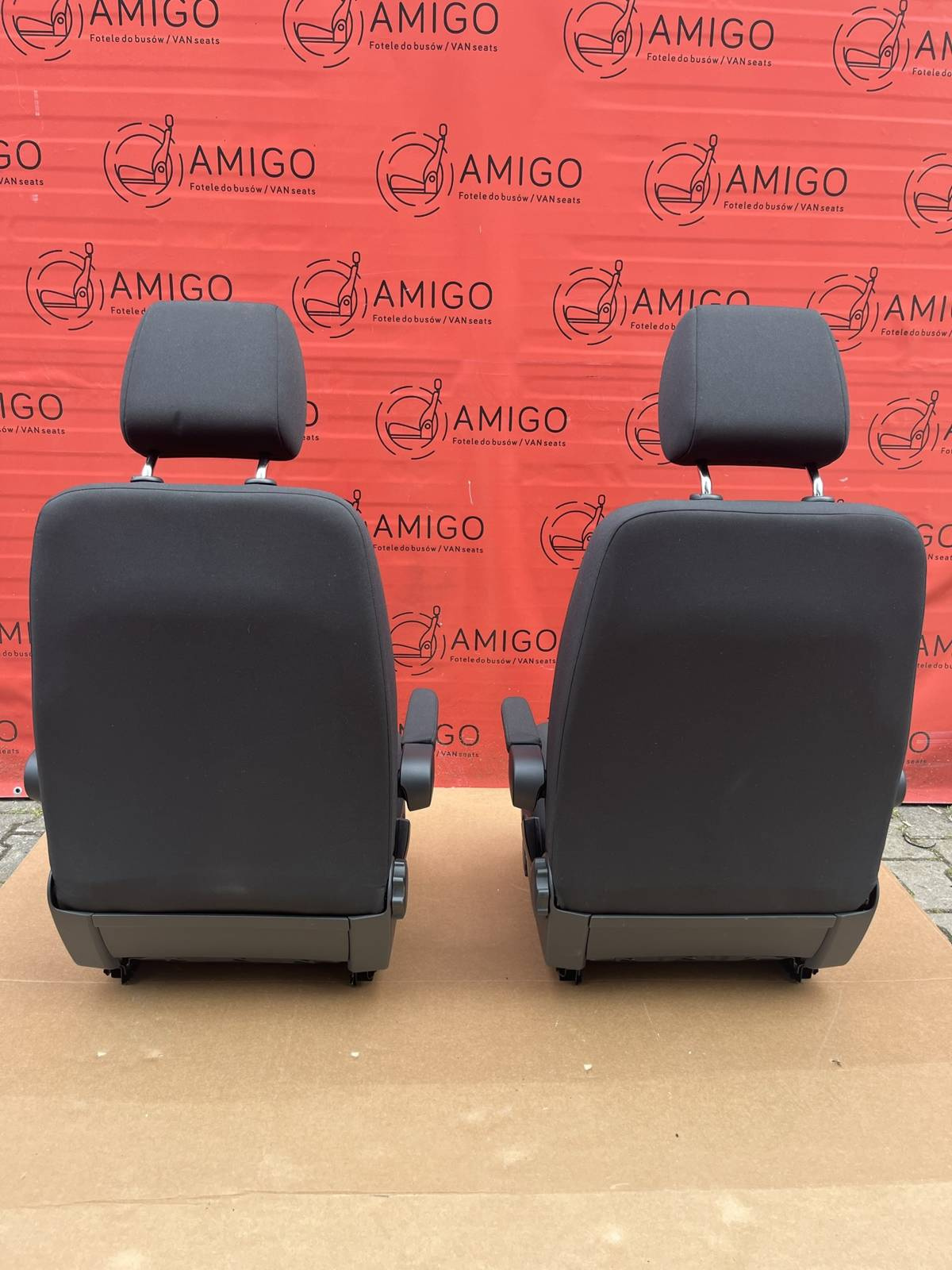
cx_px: 476
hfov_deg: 53.1
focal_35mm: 26
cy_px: 635
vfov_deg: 67.3
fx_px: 953
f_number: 1.6
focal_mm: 5.1
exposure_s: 1/257
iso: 40
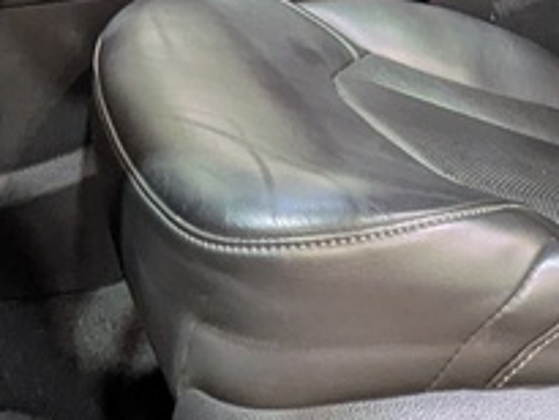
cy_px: -125
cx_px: 194
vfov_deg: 19.4
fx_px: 1131
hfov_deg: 27.6
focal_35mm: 70
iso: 74
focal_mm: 1.83
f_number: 2.2
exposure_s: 1/30
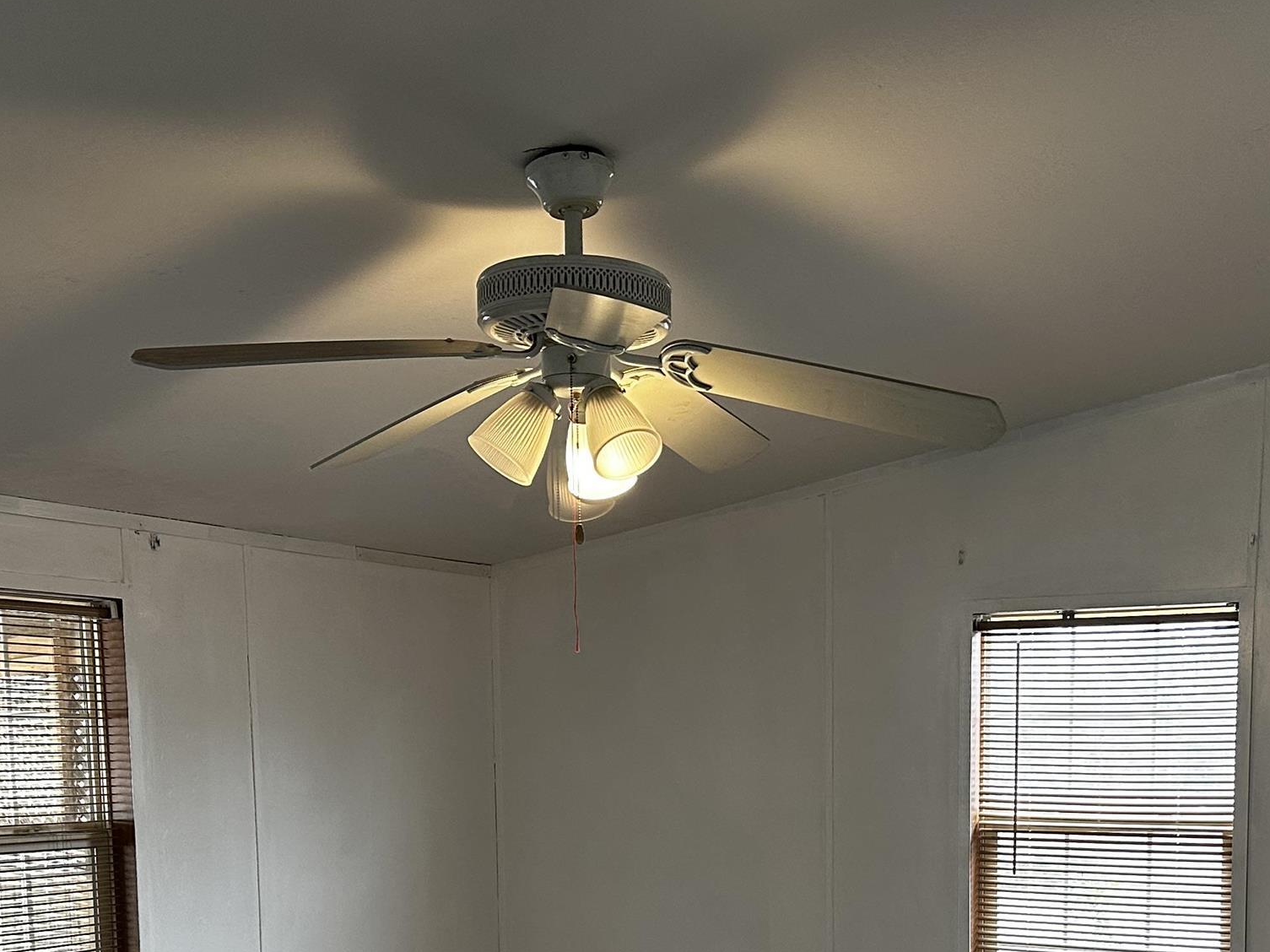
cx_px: 741
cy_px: 948
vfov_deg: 27.9
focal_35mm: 49
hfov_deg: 38.8
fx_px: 1797
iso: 200
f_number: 1.78
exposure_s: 1/120
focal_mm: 6.86
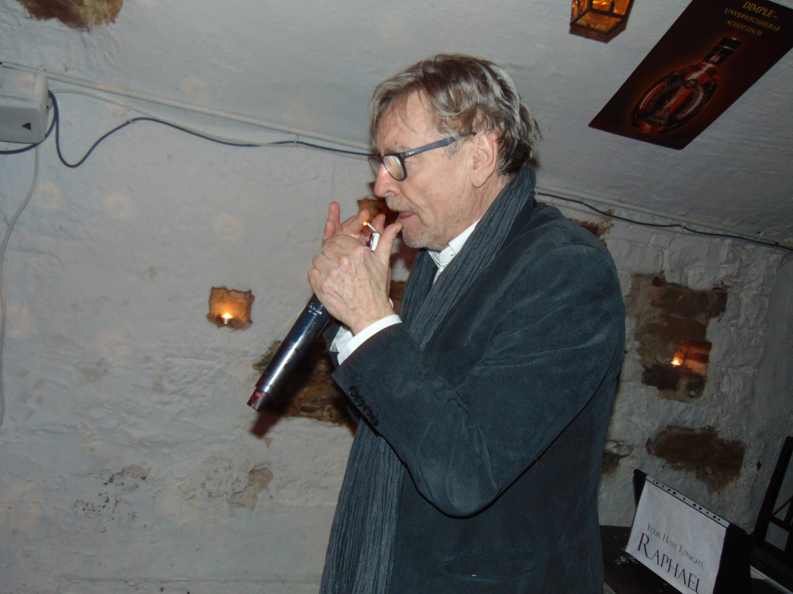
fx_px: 687
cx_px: 396
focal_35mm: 30
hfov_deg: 60.0
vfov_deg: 46.8
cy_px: 297
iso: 200
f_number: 3.1
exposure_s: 1/8
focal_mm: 5.4
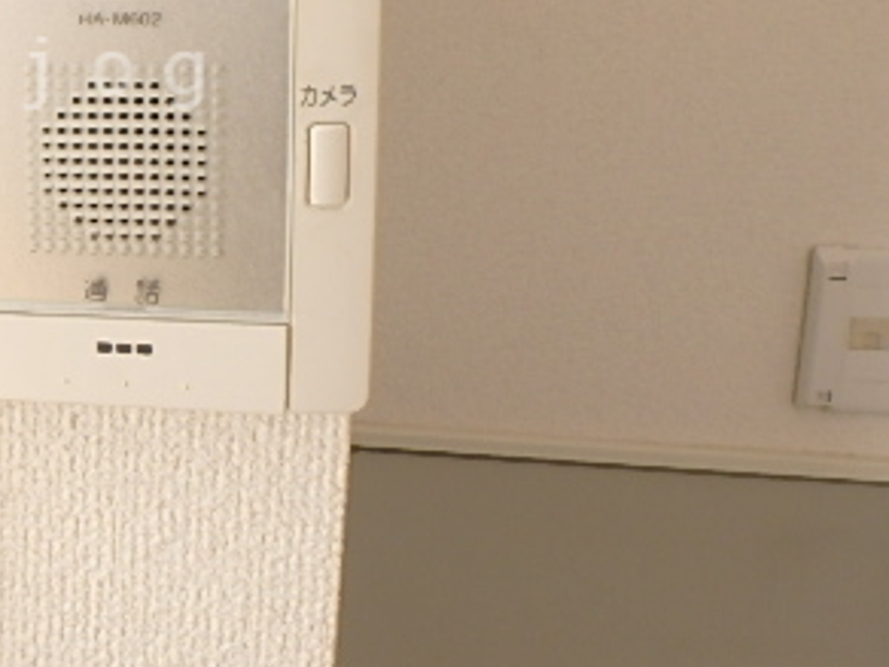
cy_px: 73
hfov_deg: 37.2
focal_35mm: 46
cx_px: 12
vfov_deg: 30.2
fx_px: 1181
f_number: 3.5
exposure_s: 1/60
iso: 125
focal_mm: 3.7
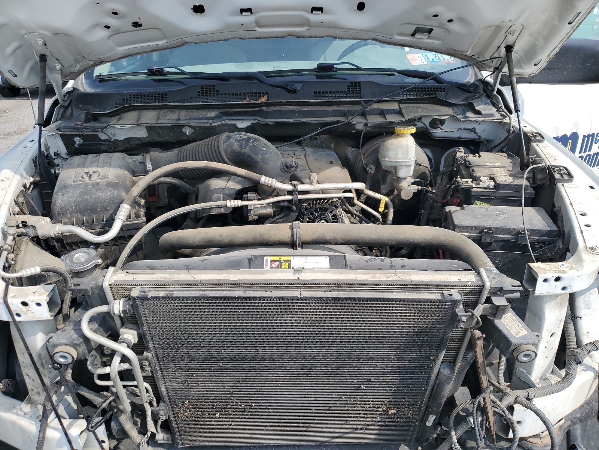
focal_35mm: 26
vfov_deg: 53.1
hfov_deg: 67.3
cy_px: 225
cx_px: 300
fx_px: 450
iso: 50
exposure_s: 1/2500
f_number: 1.5
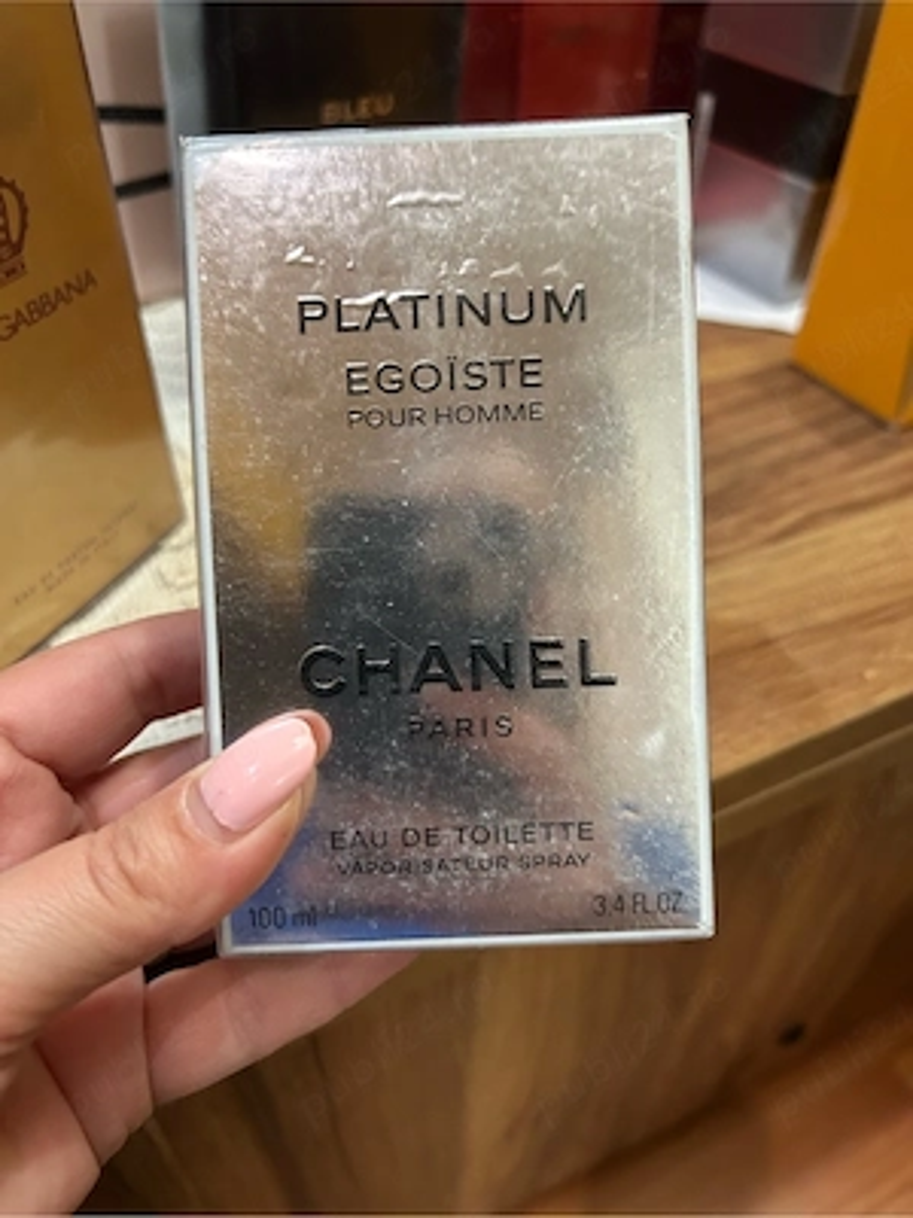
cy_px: 609
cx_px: 456
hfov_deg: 53.1
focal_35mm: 26
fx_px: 914
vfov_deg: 67.3
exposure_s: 1/50
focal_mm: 5.7
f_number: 1.5
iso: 320
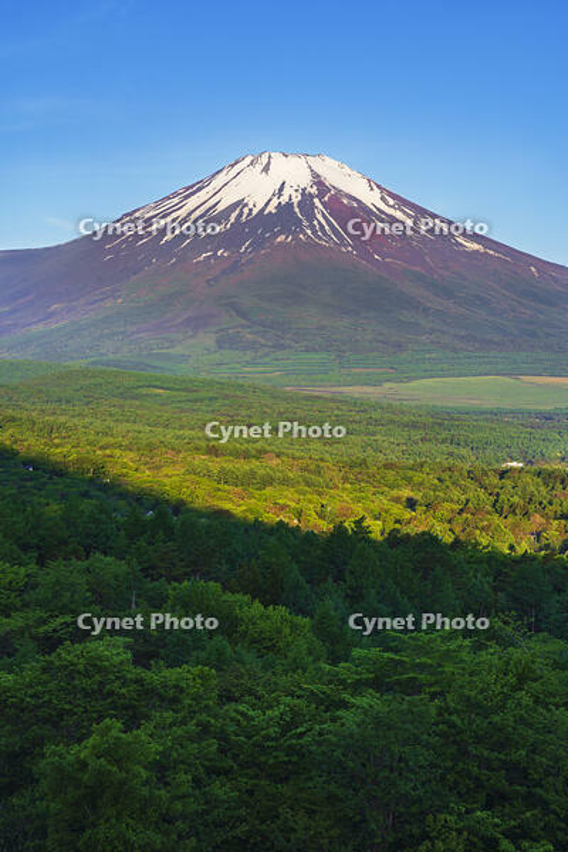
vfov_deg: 28.8
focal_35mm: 70
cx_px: 284
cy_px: 426
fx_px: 1657
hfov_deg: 19.5
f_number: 14
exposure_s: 1/25
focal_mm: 70
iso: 100
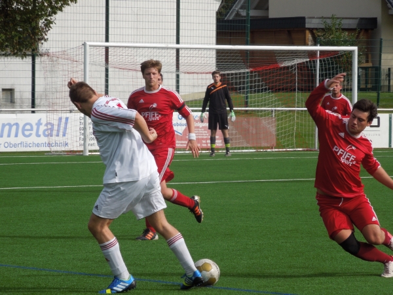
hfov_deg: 8.2
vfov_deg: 6.2
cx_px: 196
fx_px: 2736
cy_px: 148
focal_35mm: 241
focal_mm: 43.4
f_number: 5.1
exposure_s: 1/500
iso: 100
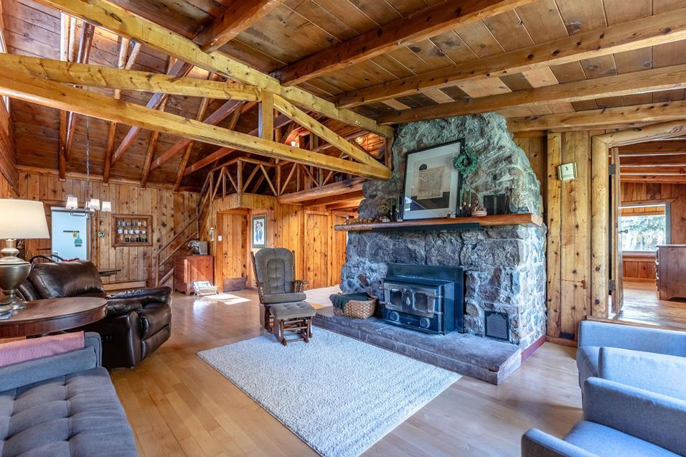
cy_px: 242
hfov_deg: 100.3
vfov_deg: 77.2
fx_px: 286
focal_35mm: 15
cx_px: 327
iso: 500
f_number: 4
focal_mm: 14
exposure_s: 1/200
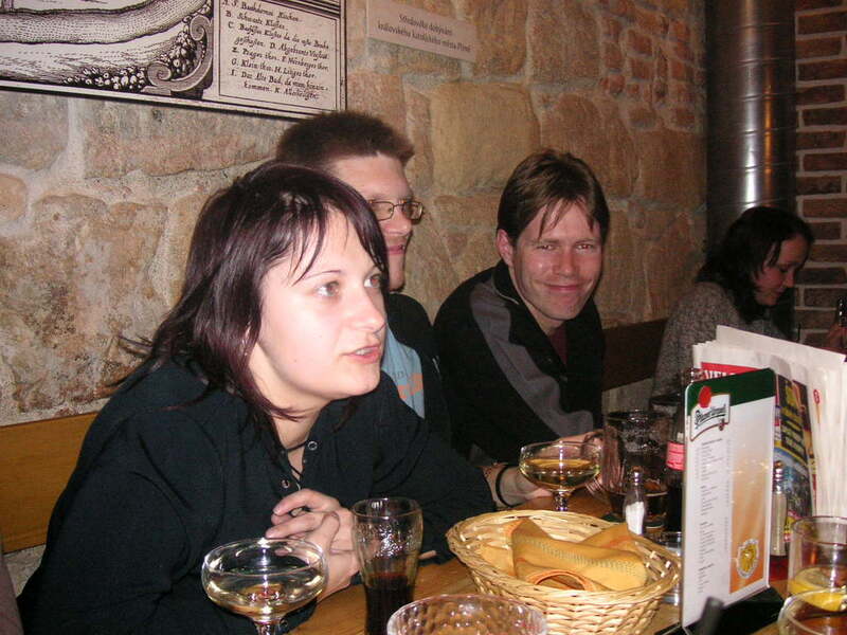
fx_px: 905
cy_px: 318
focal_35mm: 37
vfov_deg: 38.7
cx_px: 424
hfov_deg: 50.1
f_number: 2.8
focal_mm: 6.1
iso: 160
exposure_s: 1/45
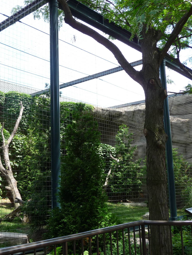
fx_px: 303
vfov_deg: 45.8
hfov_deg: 34.1
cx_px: 40
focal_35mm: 41
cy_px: 129
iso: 100
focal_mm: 5
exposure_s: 1/160
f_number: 3.4
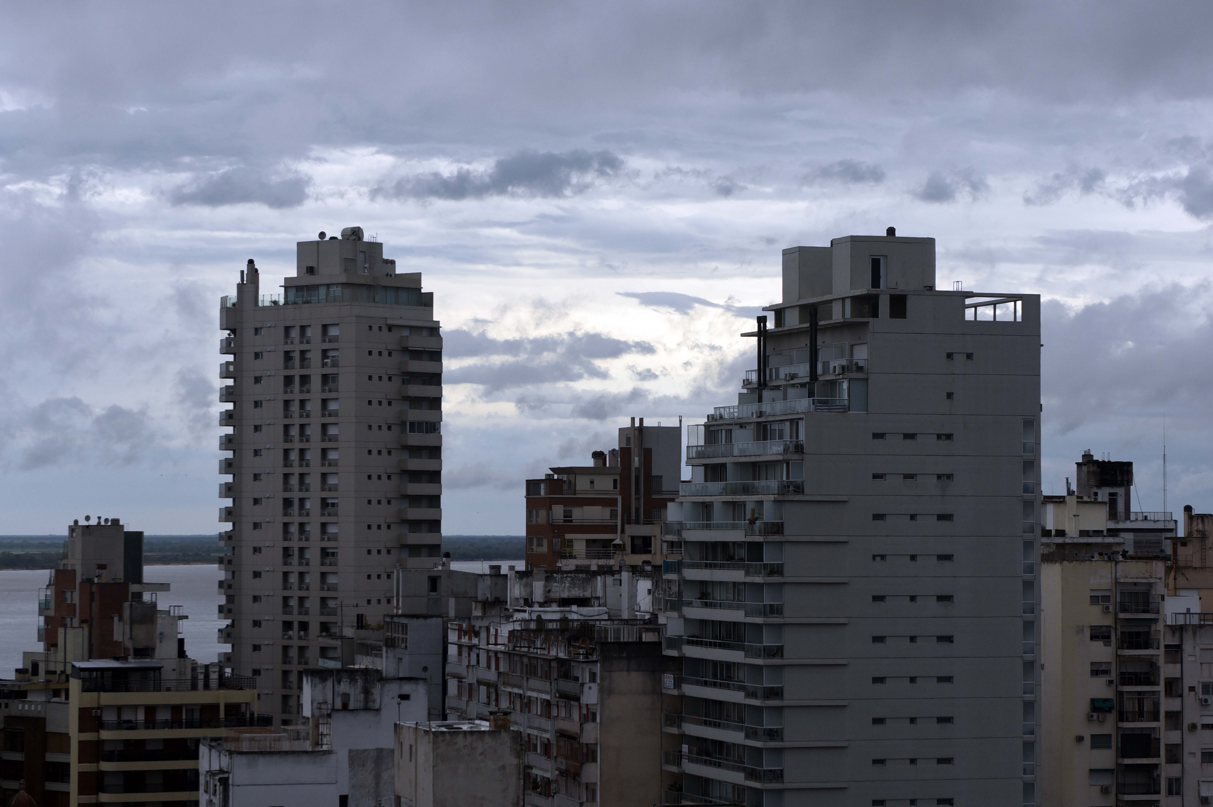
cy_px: 404
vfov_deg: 19.4
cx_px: 606
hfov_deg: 28.9
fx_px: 2357
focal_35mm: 70
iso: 640
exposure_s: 1/640
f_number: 5.6
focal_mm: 70
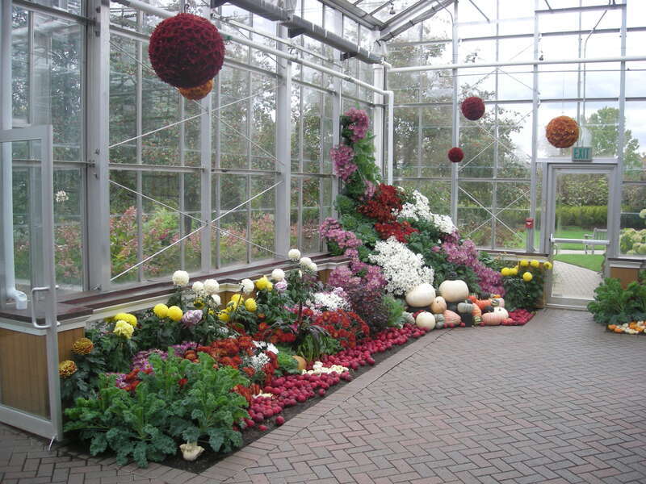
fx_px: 653
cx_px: 323
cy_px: 242
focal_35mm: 35
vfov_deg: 40.7
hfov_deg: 52.6
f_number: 2.8
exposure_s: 1/80.2
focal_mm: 5.7
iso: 50
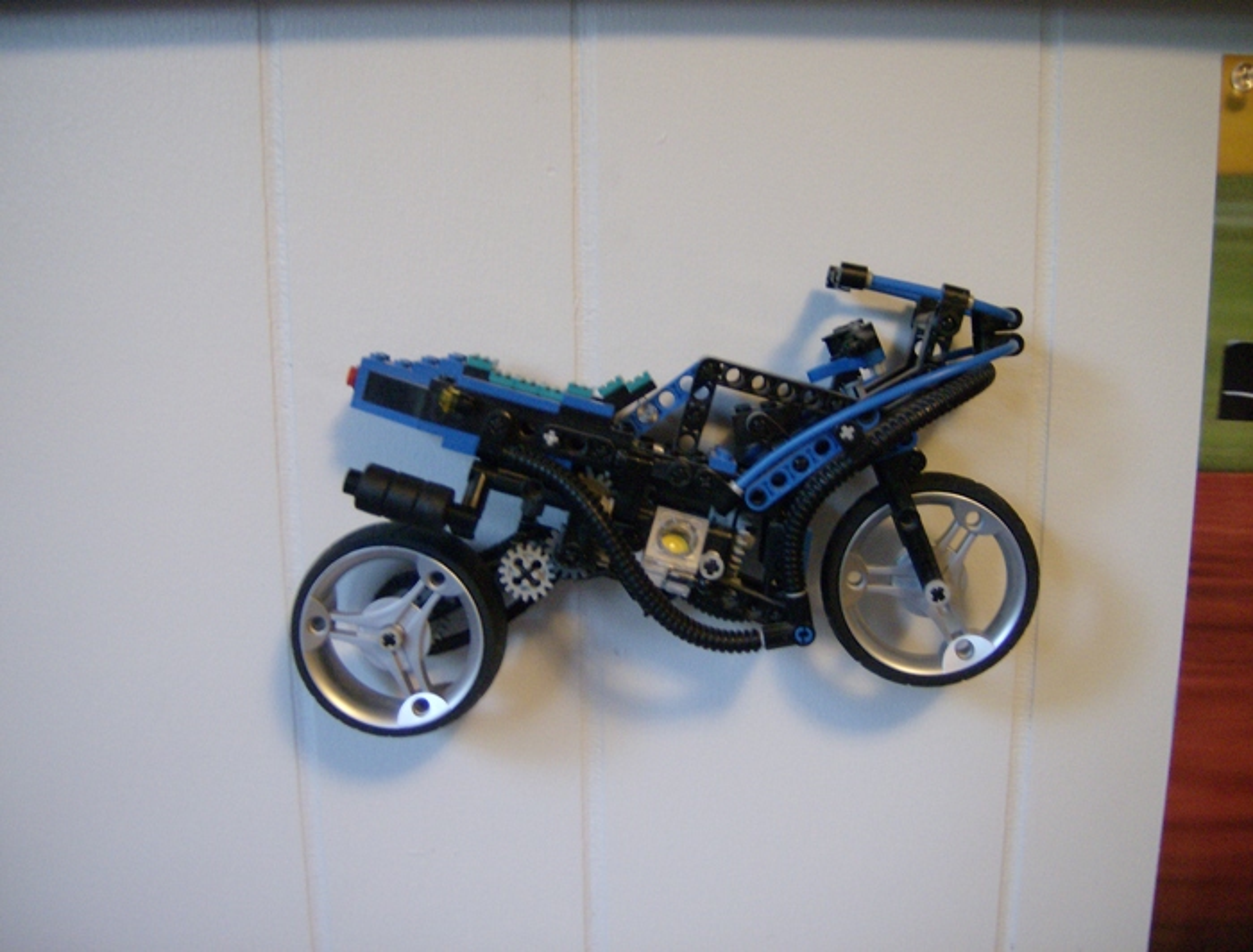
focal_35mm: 36
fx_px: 1309
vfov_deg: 40.0
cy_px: 476
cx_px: 626
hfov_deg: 51.1
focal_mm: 6
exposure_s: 1/12.1
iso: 200
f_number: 2.8
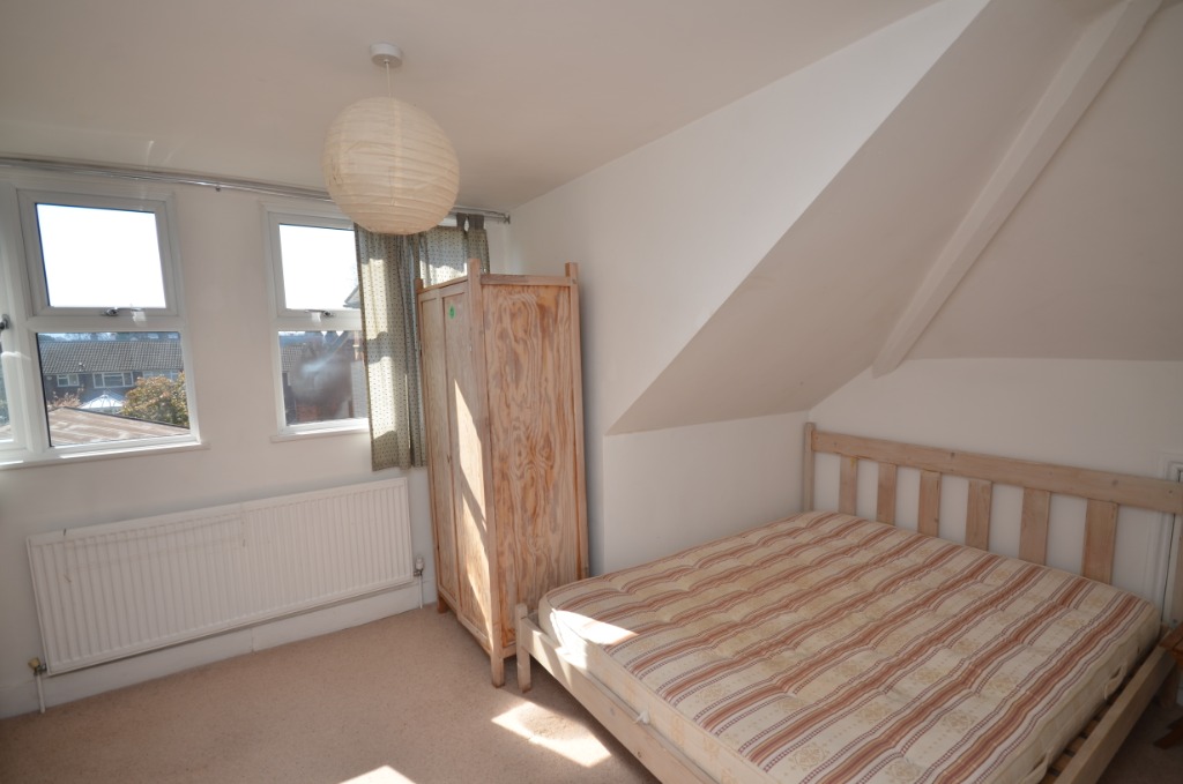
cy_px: 392
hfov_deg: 95.1
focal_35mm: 16
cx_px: 592
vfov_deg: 71.9
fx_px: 541
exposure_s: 1/125
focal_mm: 11
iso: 100
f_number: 5.6
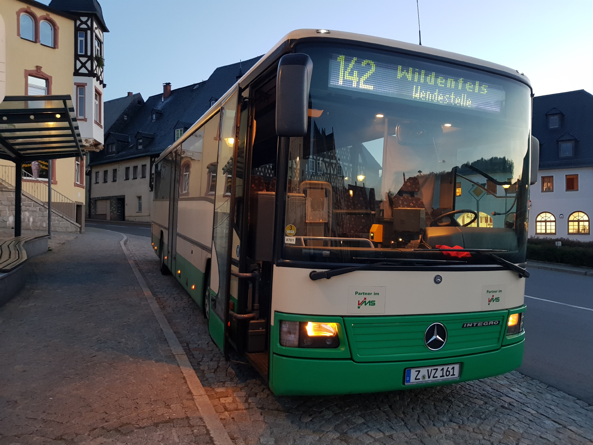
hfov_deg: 67.3
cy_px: 222
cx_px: 296
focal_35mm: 26
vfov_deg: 53.1
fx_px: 445
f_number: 1.7
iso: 200
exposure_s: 1/12
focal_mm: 4.2
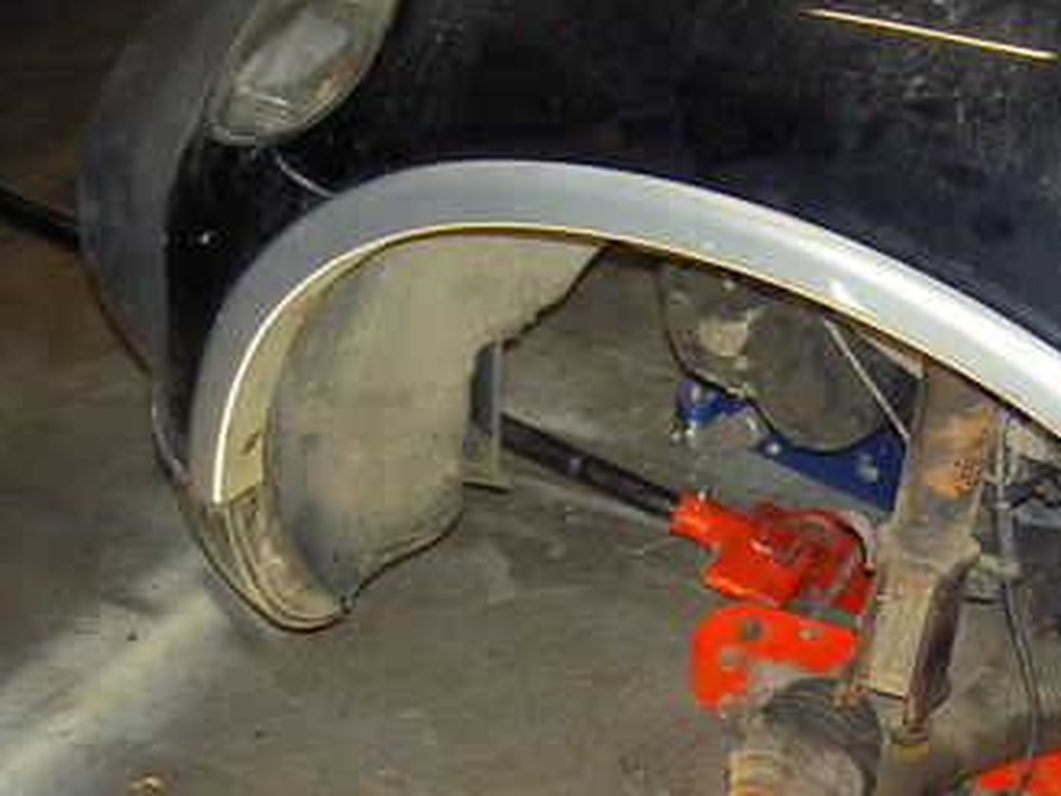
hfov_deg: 25.0
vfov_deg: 19.3
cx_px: 928
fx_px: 2329
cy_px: 537
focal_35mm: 76
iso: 200
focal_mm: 8
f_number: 2.8
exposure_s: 1/125
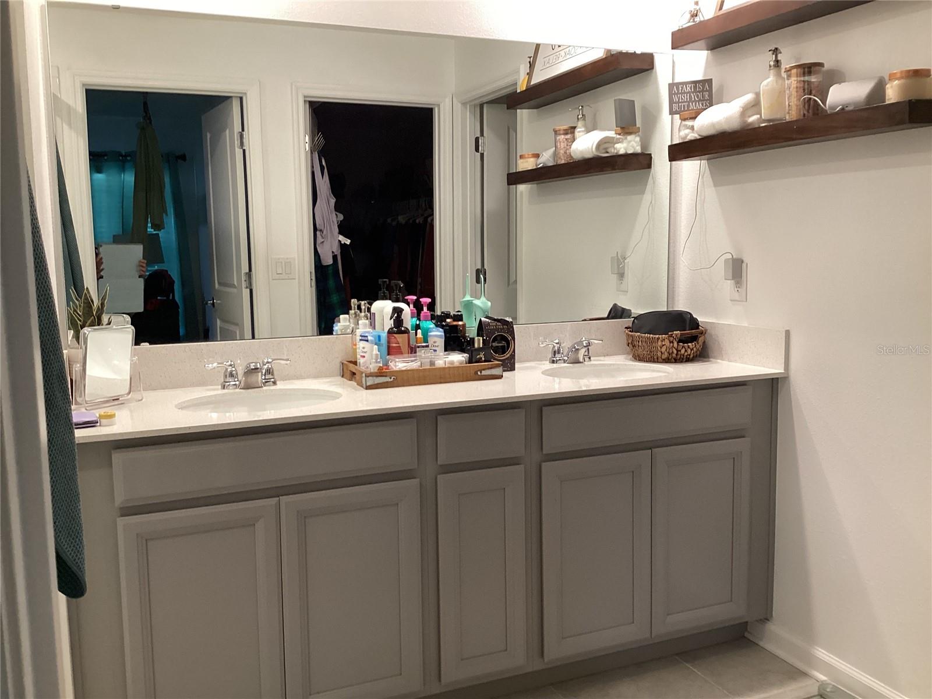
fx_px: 835
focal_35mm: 31
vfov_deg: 45.4
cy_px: 350
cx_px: 466
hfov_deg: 58.4
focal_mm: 3.3
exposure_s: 1/60
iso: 160
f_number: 2.4
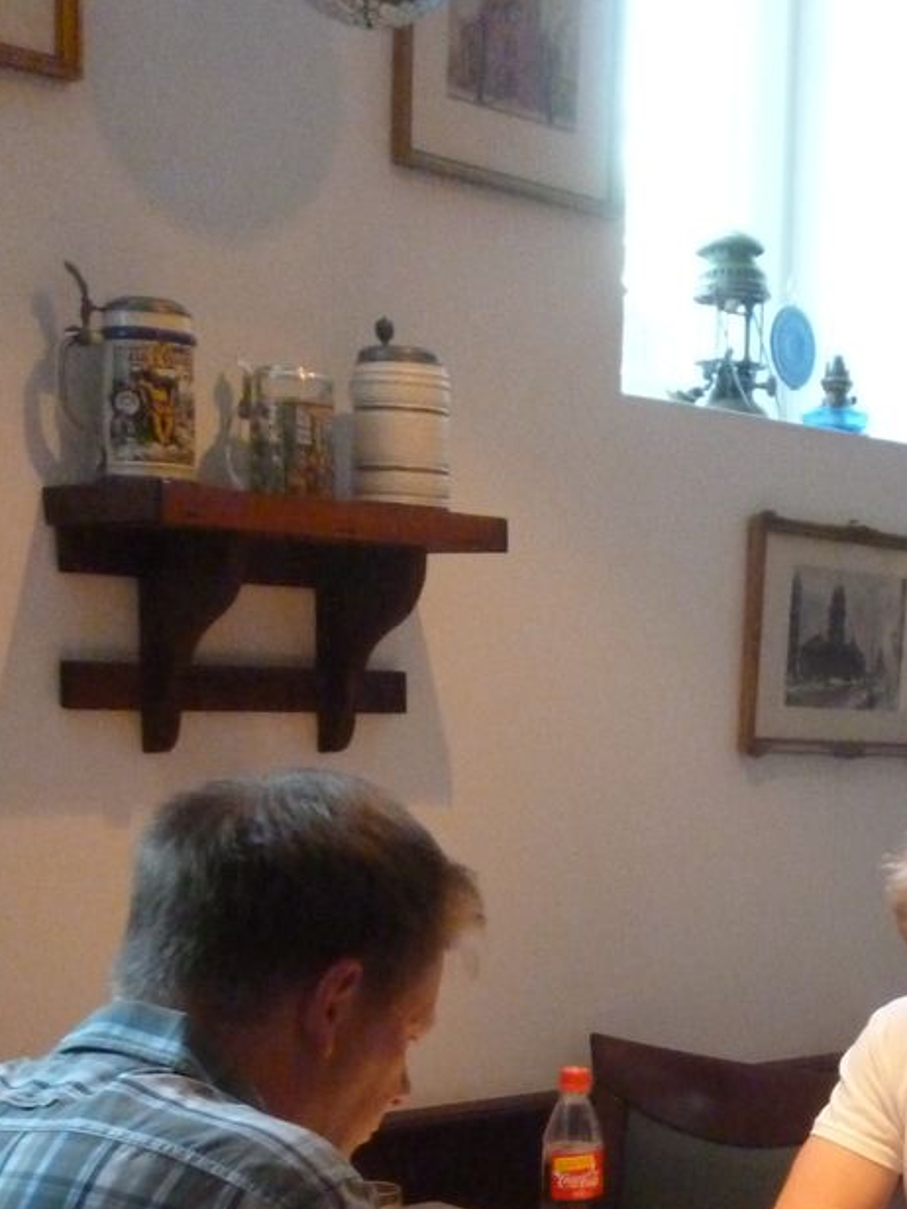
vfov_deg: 30.0
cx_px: 866
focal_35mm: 62
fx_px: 2166
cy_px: 1055
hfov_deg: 22.9
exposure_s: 1/30
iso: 800
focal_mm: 5
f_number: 3.1
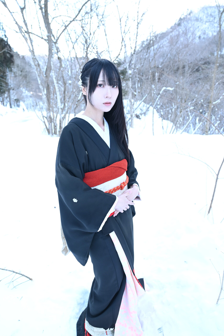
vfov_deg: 73.7
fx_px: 224
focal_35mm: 24
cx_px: 112
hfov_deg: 53.2
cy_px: 168
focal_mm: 24
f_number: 4.5
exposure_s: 1/100
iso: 1000
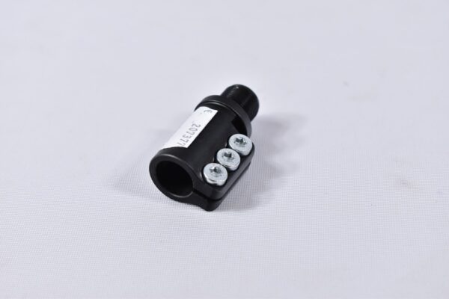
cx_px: 224
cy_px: 150
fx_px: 1029
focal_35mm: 82
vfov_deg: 16.6
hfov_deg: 24.6
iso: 640
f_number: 5.6
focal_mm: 55
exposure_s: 1/60
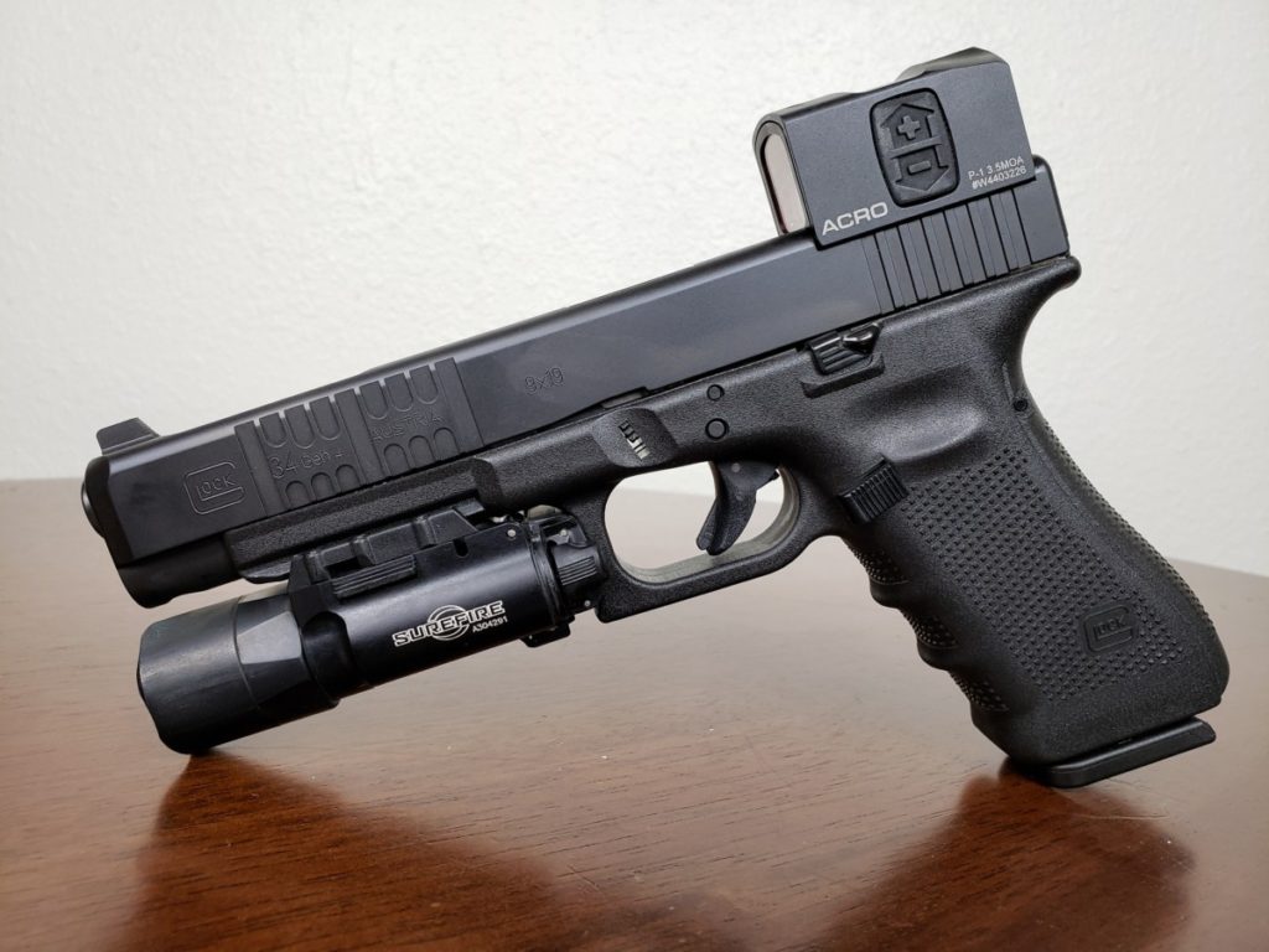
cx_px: 634
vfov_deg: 53.1
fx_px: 953
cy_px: 476
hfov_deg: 67.3
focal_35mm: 26
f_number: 2.4
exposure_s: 1/60
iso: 125
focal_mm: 4.3
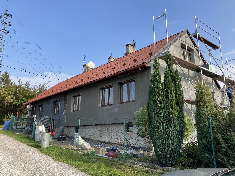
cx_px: 120
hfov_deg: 61.7
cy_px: 86
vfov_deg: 48.2
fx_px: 197
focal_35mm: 29
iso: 20
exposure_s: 1/1080
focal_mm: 3.99
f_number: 1.8
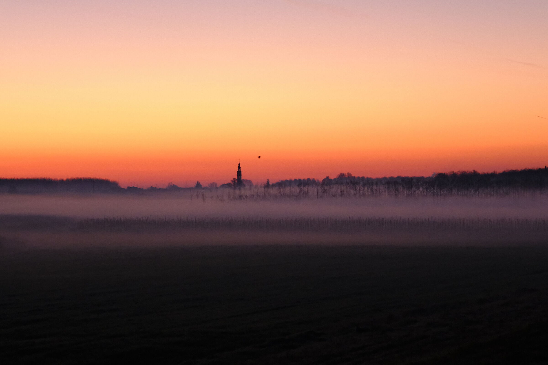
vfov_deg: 13.6
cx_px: 274
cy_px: 182
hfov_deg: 20.2
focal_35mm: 101
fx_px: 1537
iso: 3200
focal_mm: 67.5
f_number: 8
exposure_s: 1/34
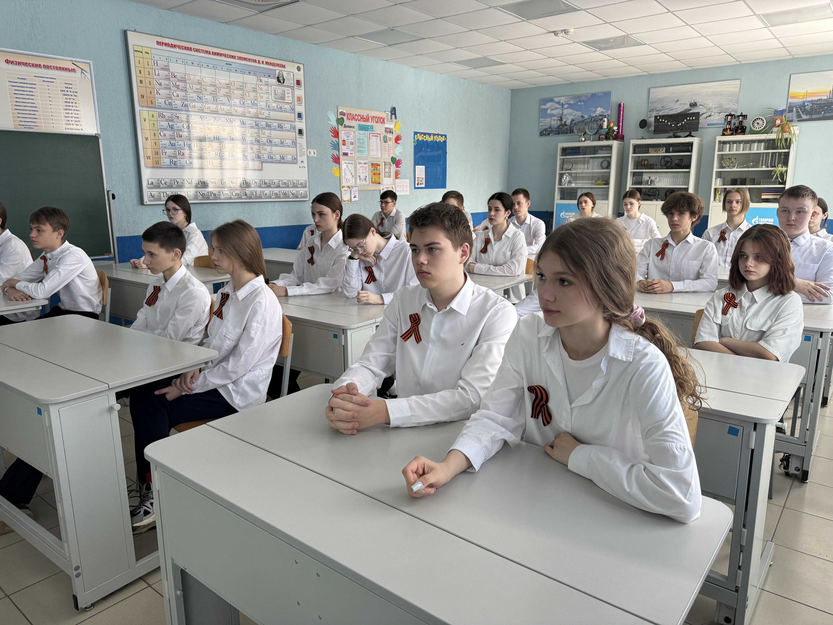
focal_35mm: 24
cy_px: 312
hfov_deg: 71.6
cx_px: 416
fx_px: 578
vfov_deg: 56.8
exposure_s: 1/60
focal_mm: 6.76
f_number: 1.78
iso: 125
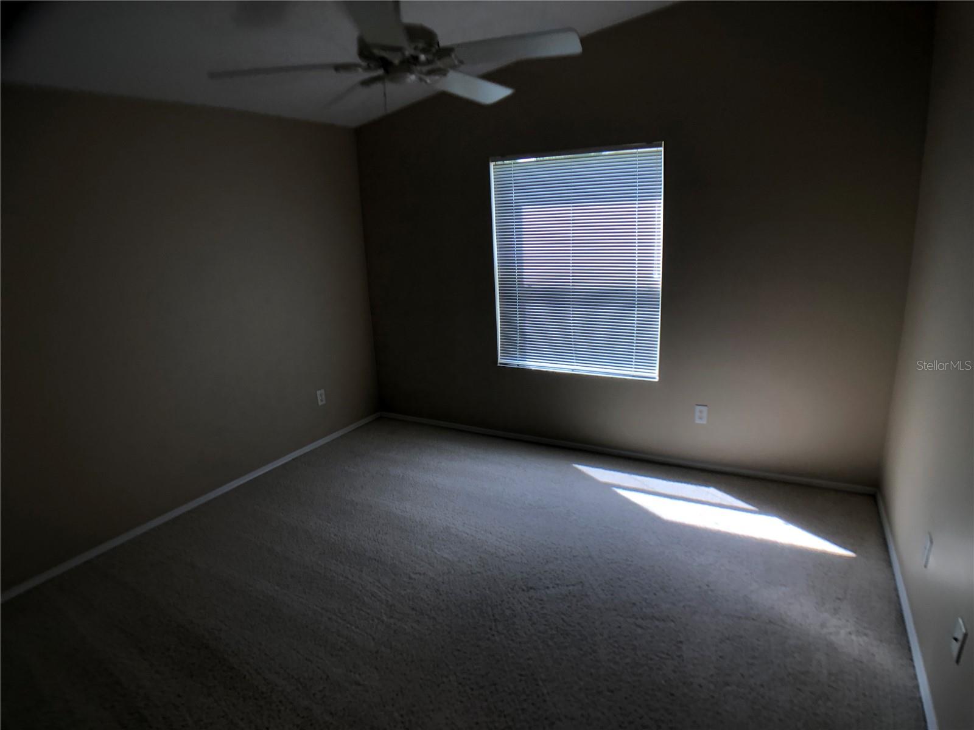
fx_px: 788
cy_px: 365
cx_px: 487
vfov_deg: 49.7
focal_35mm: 28
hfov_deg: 63.4
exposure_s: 1/120
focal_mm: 4
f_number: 1.8
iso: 50
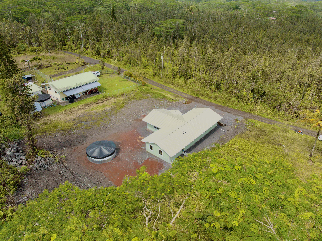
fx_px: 223
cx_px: 161
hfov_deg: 71.6
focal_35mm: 24
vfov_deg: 56.8
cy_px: 120
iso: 100
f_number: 5.6
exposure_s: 1/320
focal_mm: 12.29
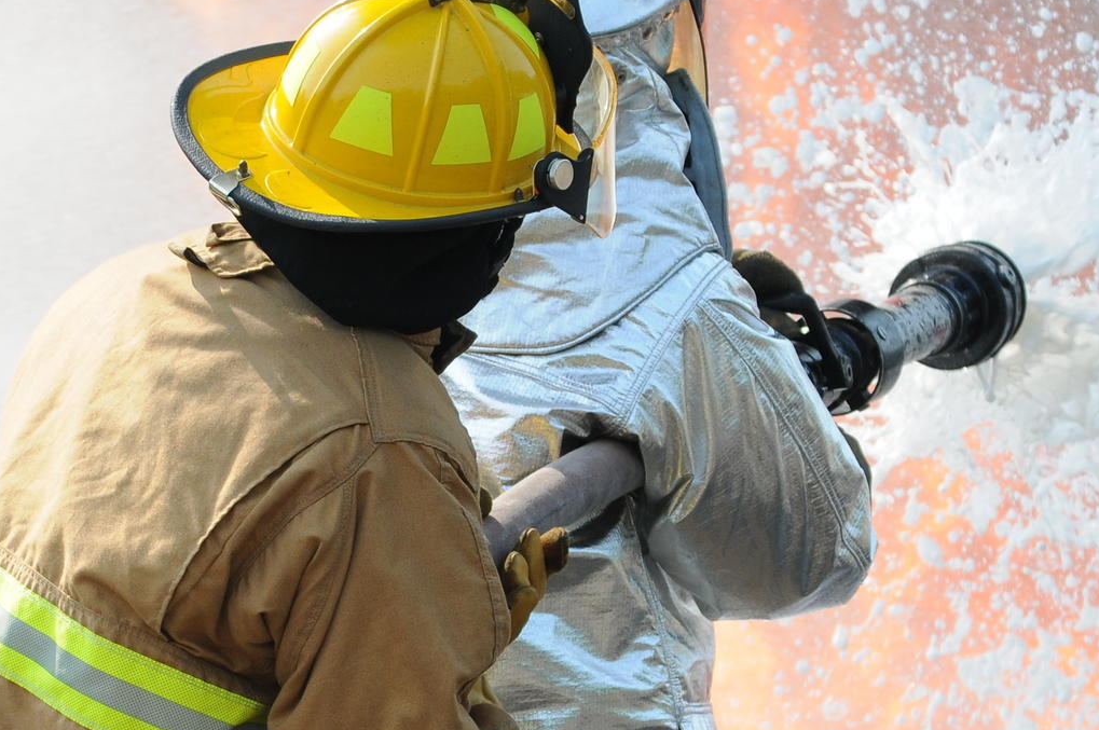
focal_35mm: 530
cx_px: 480
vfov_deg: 2.6
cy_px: 477
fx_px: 16161
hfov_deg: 3.9
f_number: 7.1
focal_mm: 150
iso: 250
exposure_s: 1/400
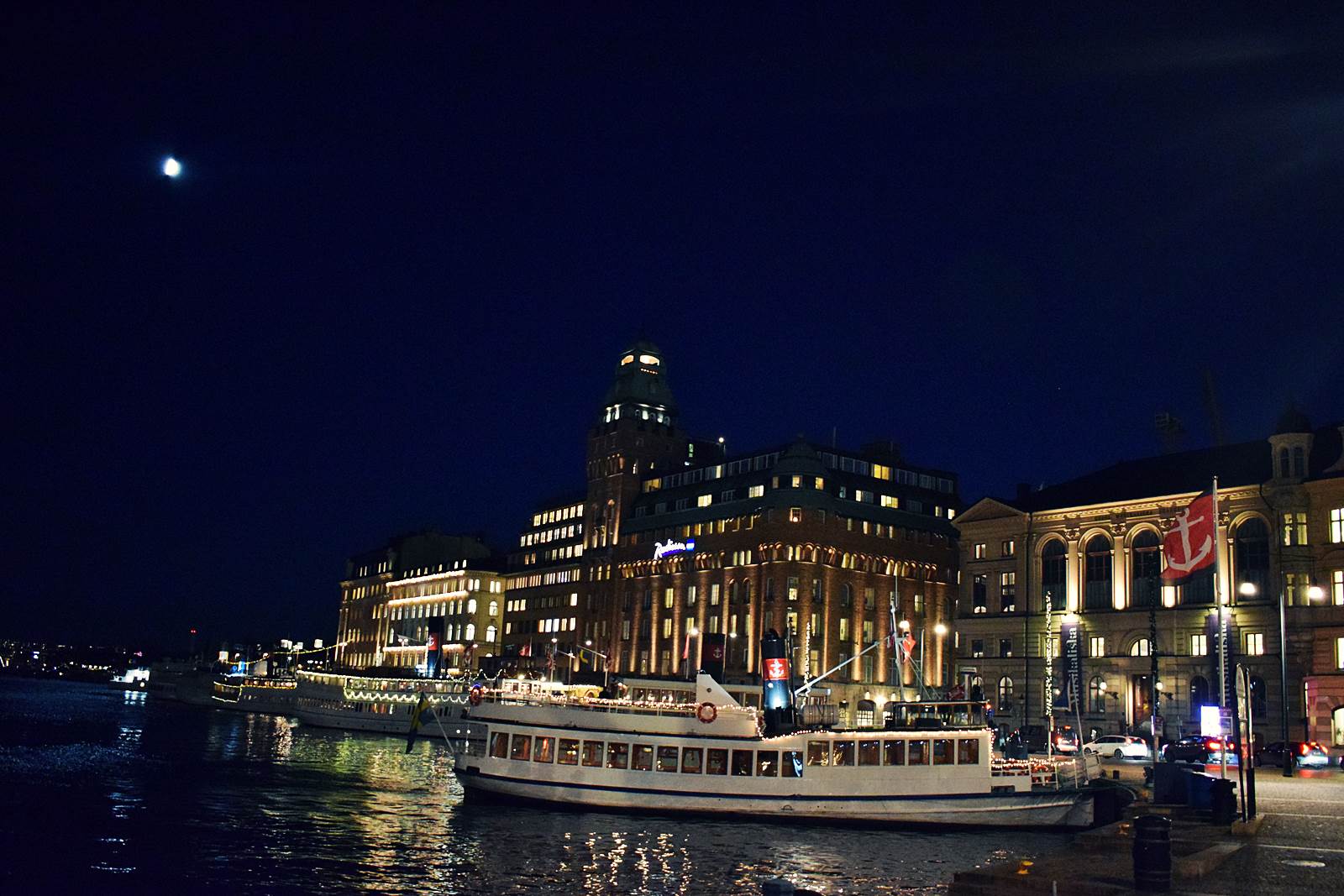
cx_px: 672
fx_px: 1232
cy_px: 448
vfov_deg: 40.0
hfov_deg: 57.2
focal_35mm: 33
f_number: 3.8
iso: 6400
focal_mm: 22
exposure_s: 1/30
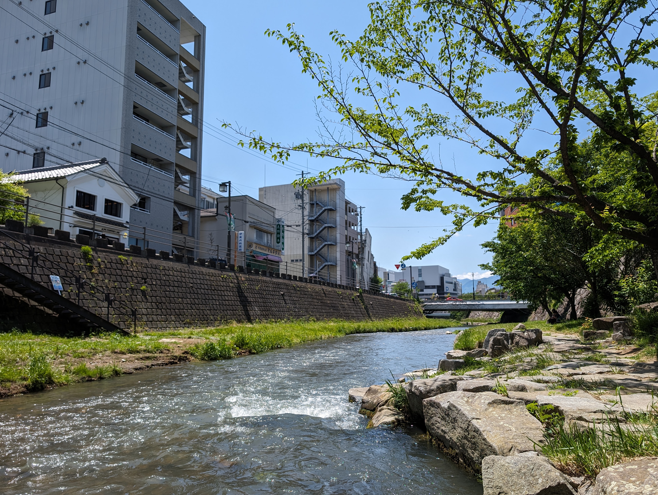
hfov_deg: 69.3
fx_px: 476
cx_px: 322
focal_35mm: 25
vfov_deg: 55.0
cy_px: 241
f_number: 1.68
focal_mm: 6.9
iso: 21
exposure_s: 1/1073
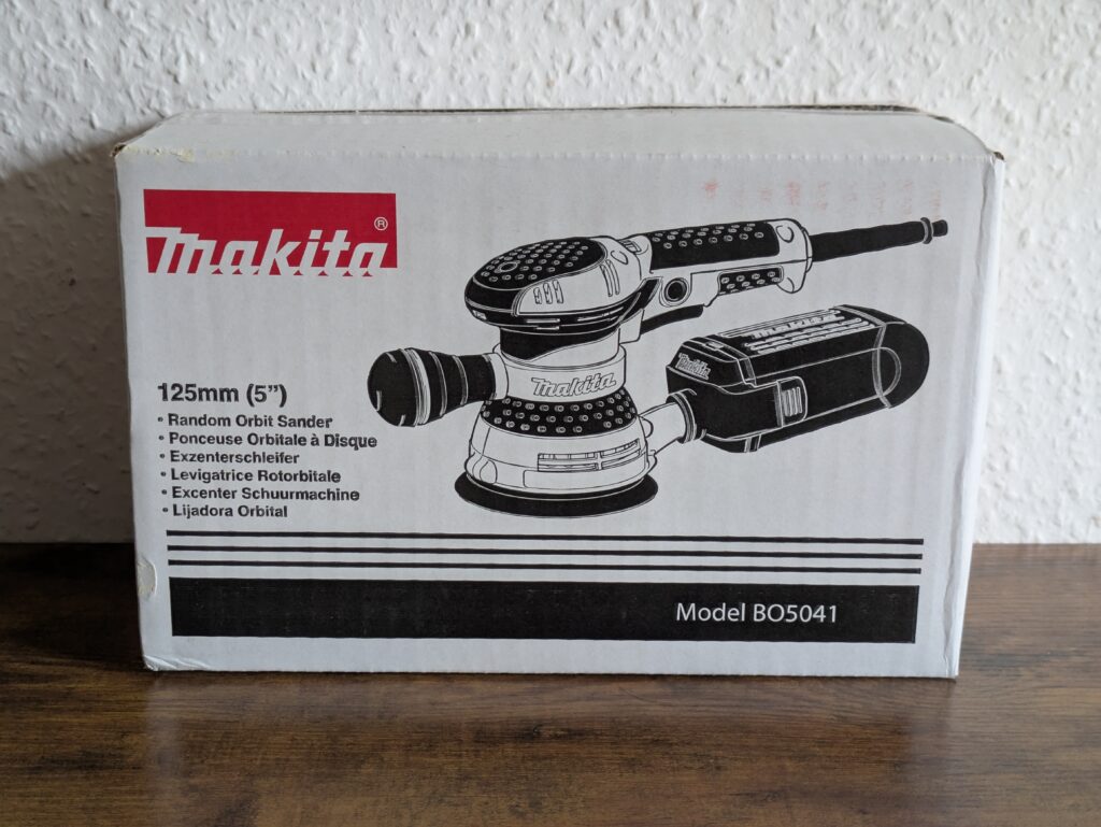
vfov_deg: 28.6
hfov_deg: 37.5
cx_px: 550
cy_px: 414
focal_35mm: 51
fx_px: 1623
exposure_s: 1/25
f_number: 1.89
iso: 69
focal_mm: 5.43
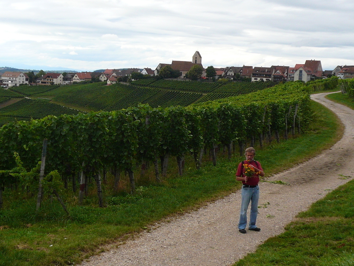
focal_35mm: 69
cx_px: 177
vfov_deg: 21.3
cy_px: 133
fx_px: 706
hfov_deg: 28.2
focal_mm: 7.5
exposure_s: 1/400
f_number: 3.5
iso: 100
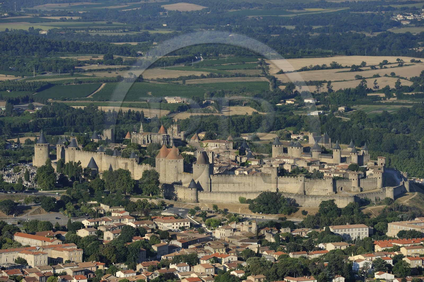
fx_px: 2119
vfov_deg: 7.6
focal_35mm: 180
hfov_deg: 11.4
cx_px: 212
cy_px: 141
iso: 200
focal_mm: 180
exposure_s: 1/800
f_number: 6.3
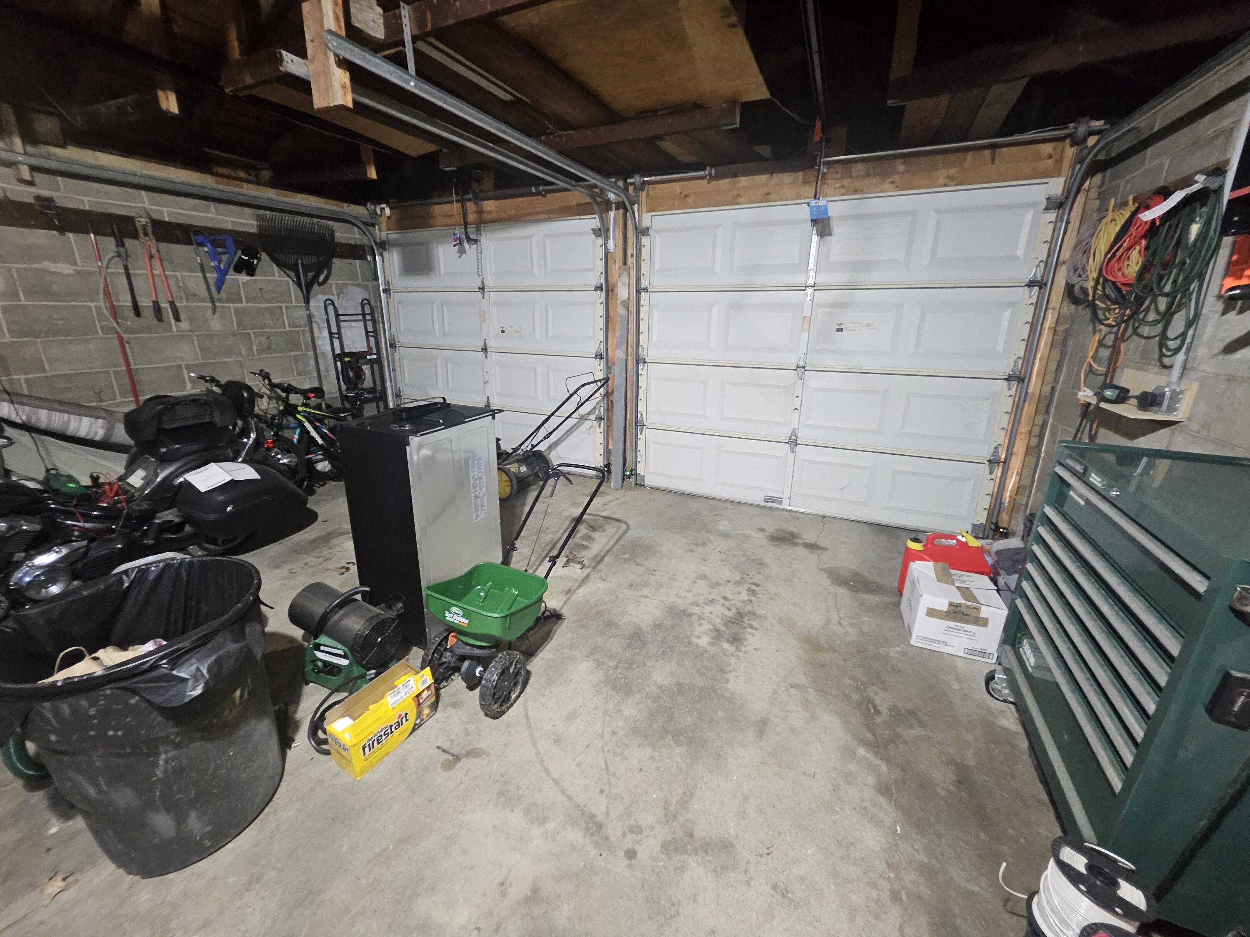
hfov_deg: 106.2
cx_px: 625
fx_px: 469
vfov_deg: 89.9
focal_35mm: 13
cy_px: 468
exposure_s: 1/30
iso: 500
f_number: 2.2
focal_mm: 1.74
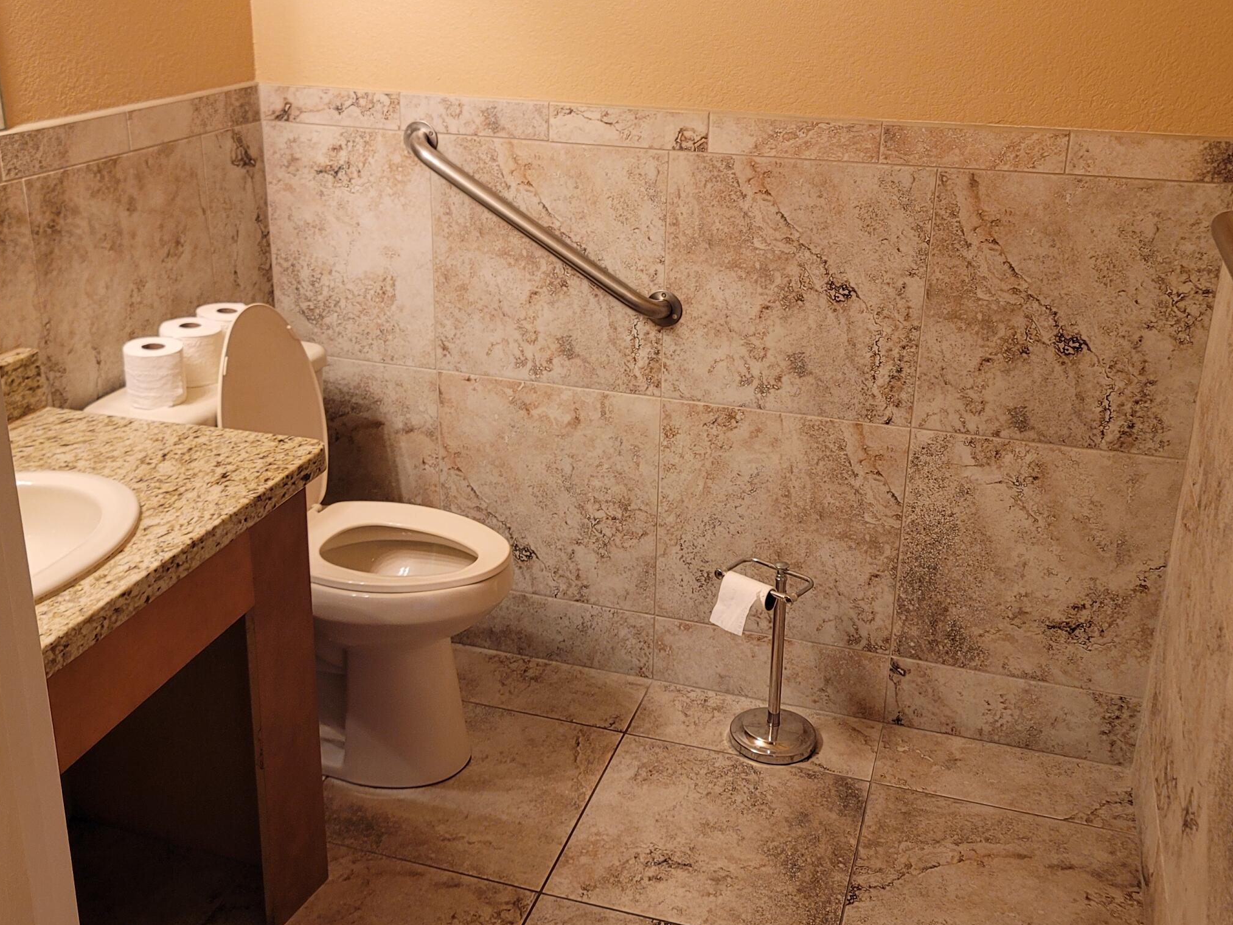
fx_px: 1318
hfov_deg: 50.1
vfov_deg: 38.6
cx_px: 573
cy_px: 409
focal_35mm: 37
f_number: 1.8
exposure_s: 1/60
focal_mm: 7
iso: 250
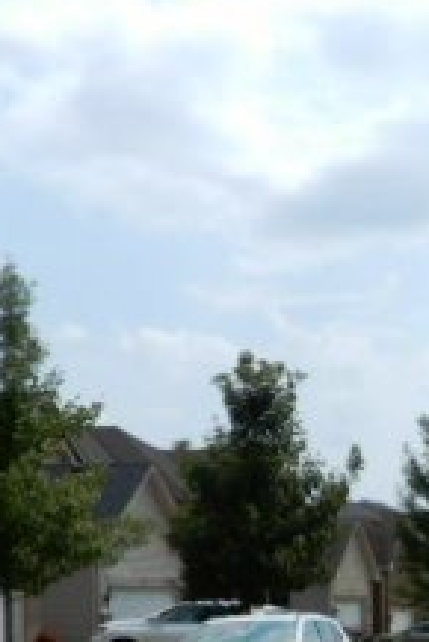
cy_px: 645
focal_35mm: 92
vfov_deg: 21.3
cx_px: 553
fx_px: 1642
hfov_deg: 14.3
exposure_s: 1/1600
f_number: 3.5
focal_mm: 5.4
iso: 80
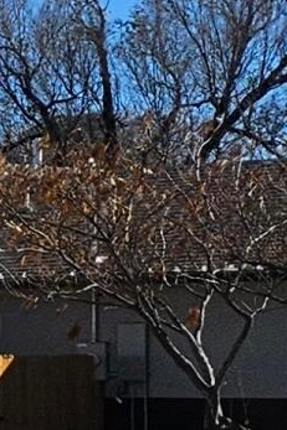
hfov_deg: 4.7
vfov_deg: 9.9
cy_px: 323
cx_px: -1470
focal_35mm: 207
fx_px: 2478
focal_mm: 5.4
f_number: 1.8
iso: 25
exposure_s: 1/3246
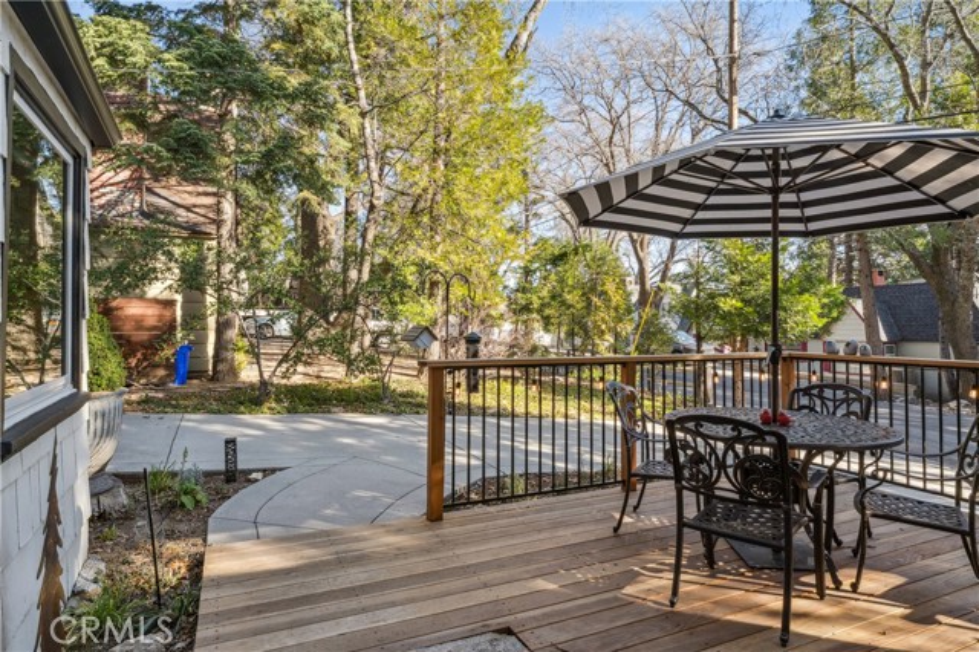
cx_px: 490
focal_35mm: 20
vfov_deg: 61.1
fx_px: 552
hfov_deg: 83.2
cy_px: 326
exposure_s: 1/5
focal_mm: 20.3
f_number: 22
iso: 100
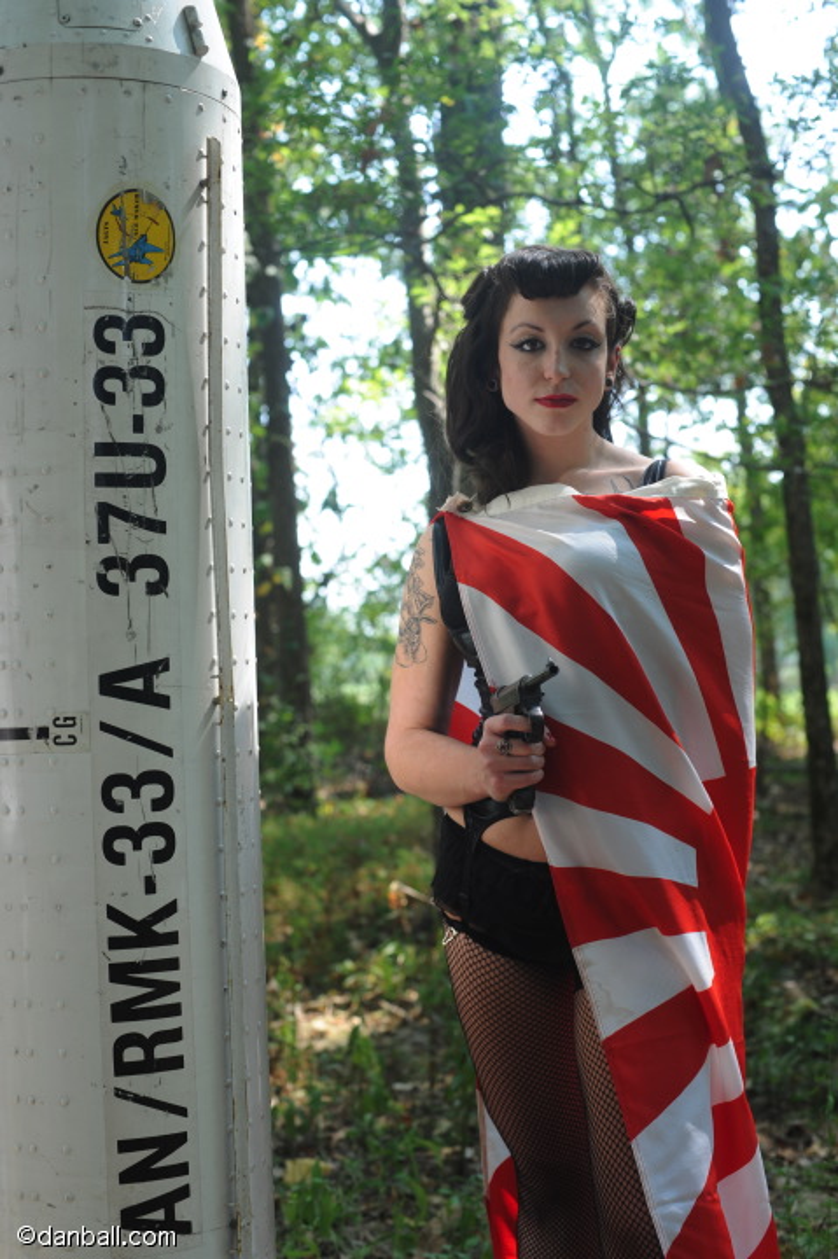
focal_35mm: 50
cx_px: 419
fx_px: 1748
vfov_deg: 39.6
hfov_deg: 27.0
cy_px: 630
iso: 200
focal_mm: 50
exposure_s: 1/125
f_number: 5.6
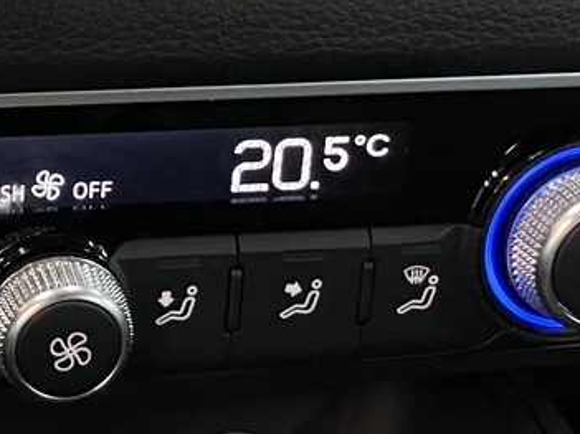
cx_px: -8
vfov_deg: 12.8
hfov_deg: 16.7
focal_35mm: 115
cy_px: 84
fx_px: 1926
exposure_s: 1/25
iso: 400
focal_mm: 3.99
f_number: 1.8
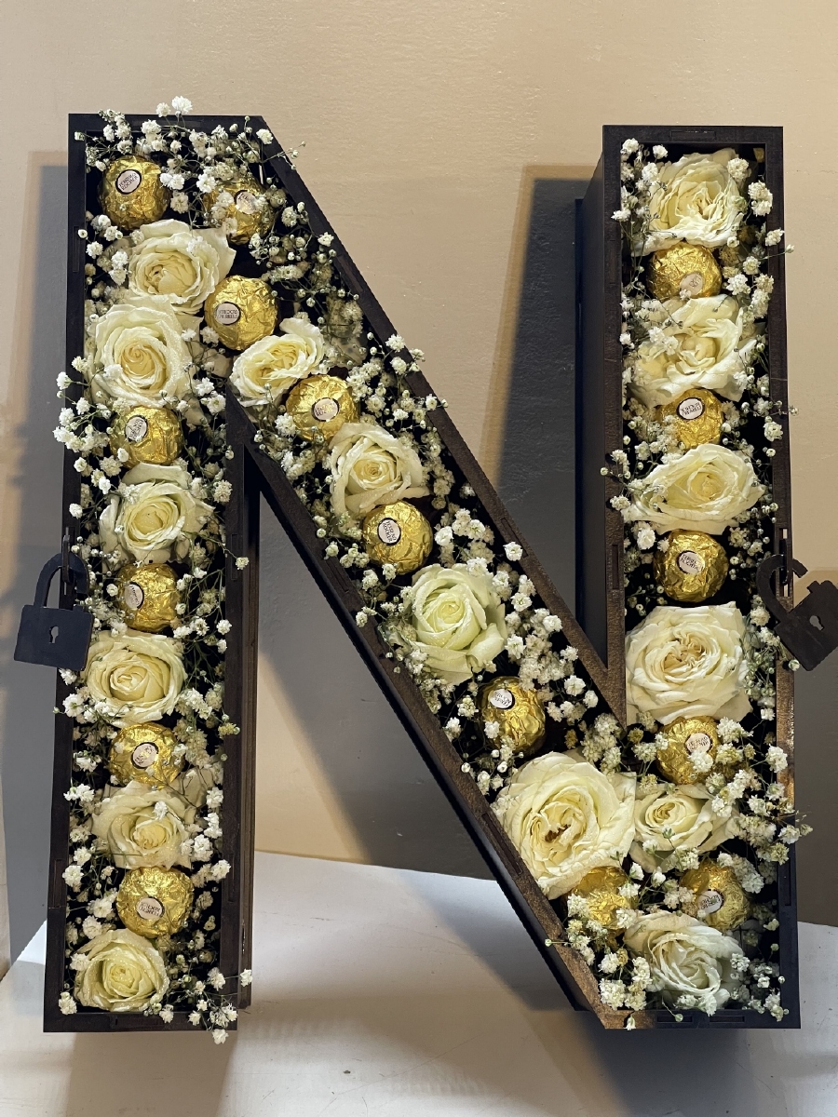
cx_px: 419
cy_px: 558
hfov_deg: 22.9
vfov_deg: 30.3
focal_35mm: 64
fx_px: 2066
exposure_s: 1/100
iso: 160
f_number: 2.2
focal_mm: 7.5
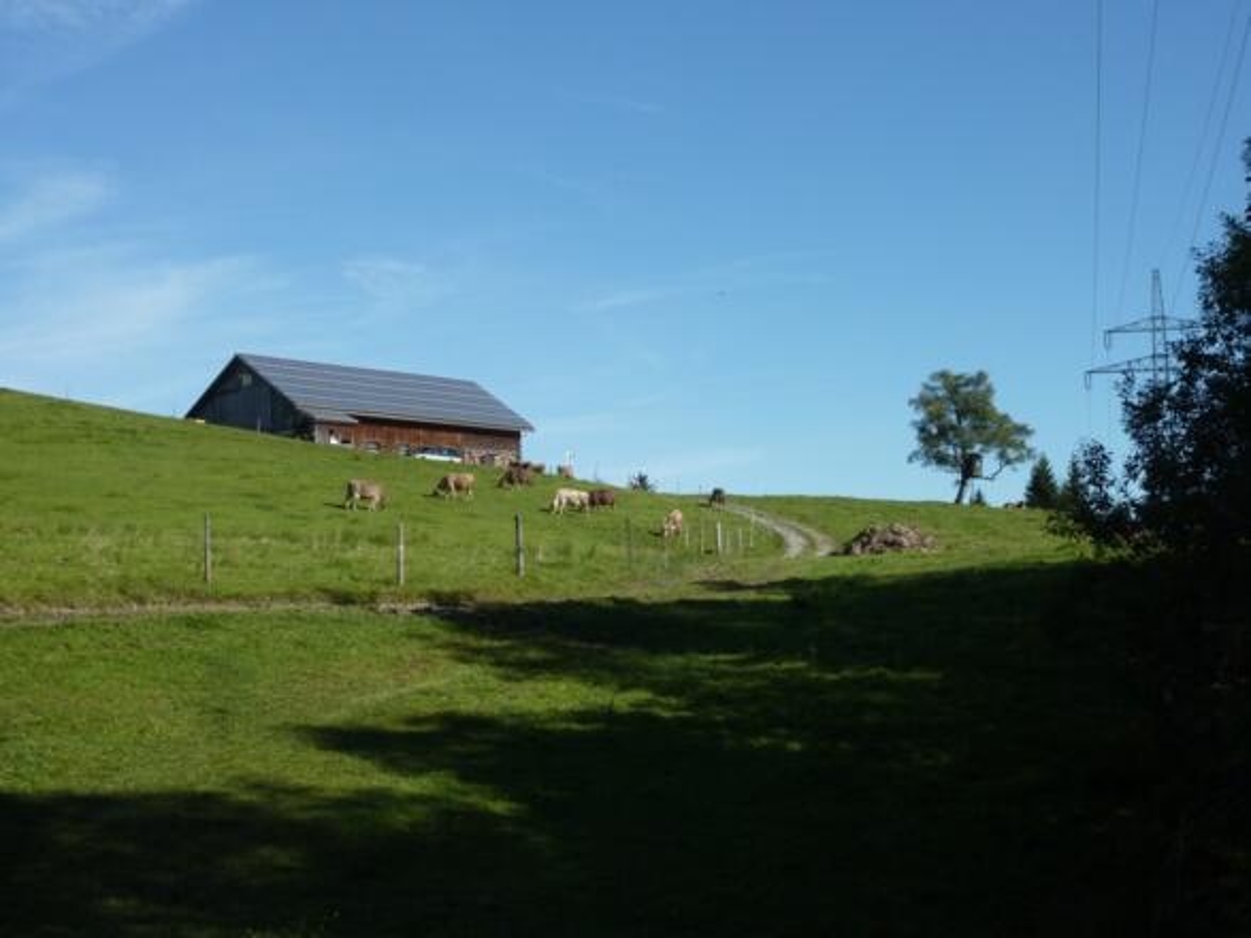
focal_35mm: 52
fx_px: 1879
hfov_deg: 36.8
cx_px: 626
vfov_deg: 28.0
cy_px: 469
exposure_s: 1/800
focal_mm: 8.5
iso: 200
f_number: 5.6
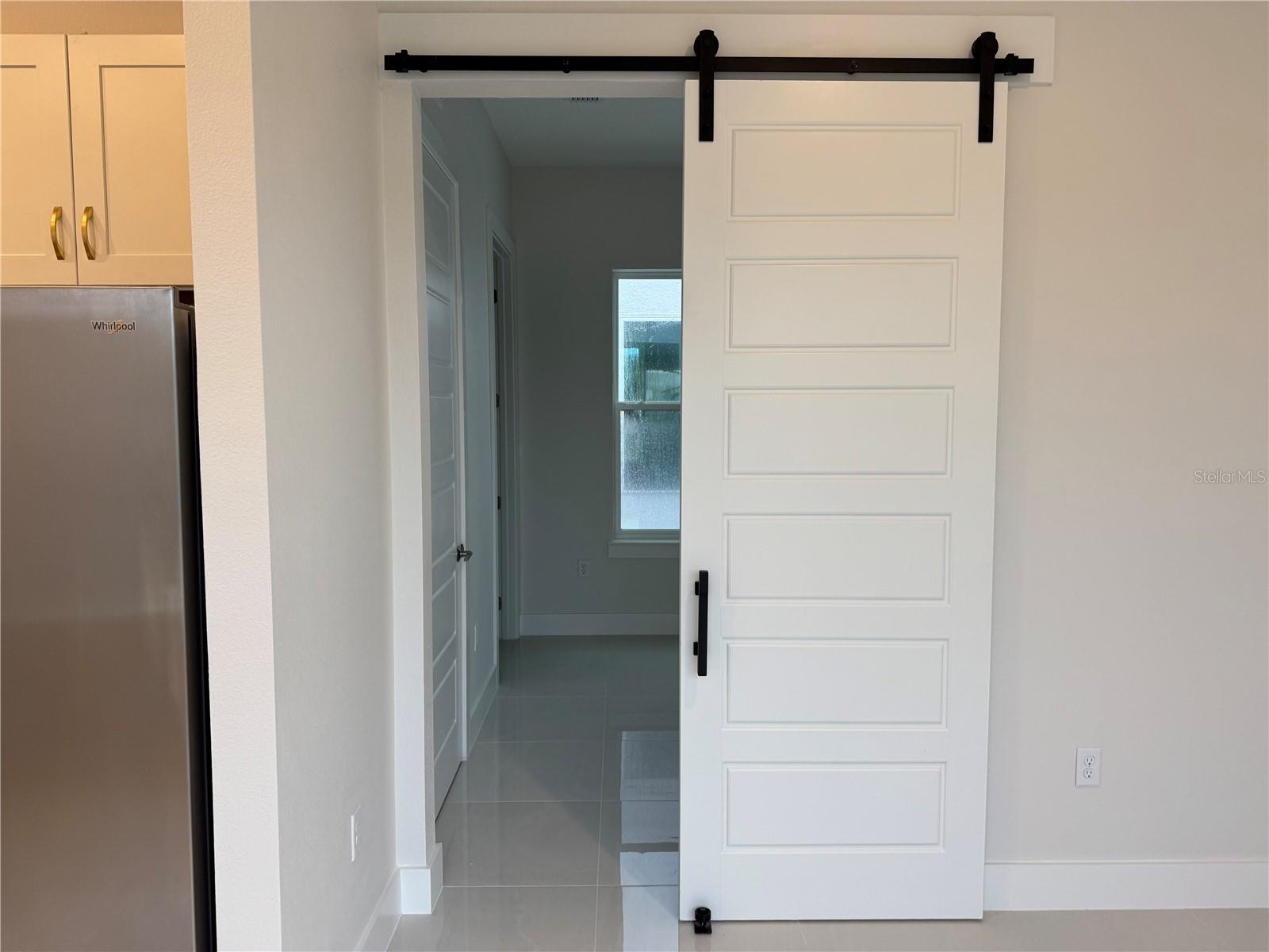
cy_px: 476
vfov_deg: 56.8
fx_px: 880
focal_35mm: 24
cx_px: 634
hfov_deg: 71.6
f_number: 1.78
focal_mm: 6.76
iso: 125
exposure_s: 1/120
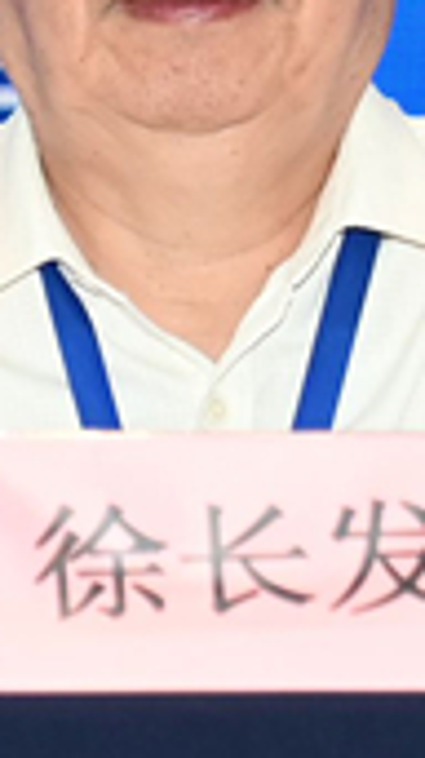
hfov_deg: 3.1
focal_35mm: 387
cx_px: 173
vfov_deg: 5.6
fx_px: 7765
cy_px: 66
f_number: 2.8
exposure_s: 1/160
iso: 320
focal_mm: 70
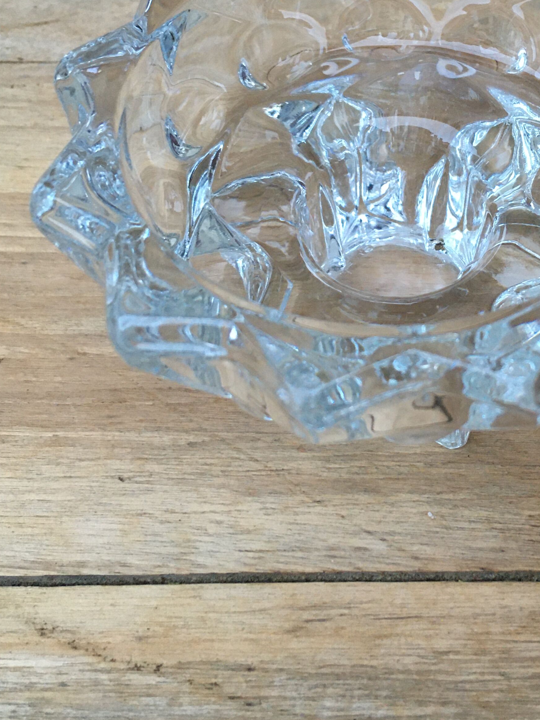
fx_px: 1040
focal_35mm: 50
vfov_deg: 37.9
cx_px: 378
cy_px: 254
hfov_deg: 28.8
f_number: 2.2
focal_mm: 4.15
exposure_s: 1/33
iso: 160
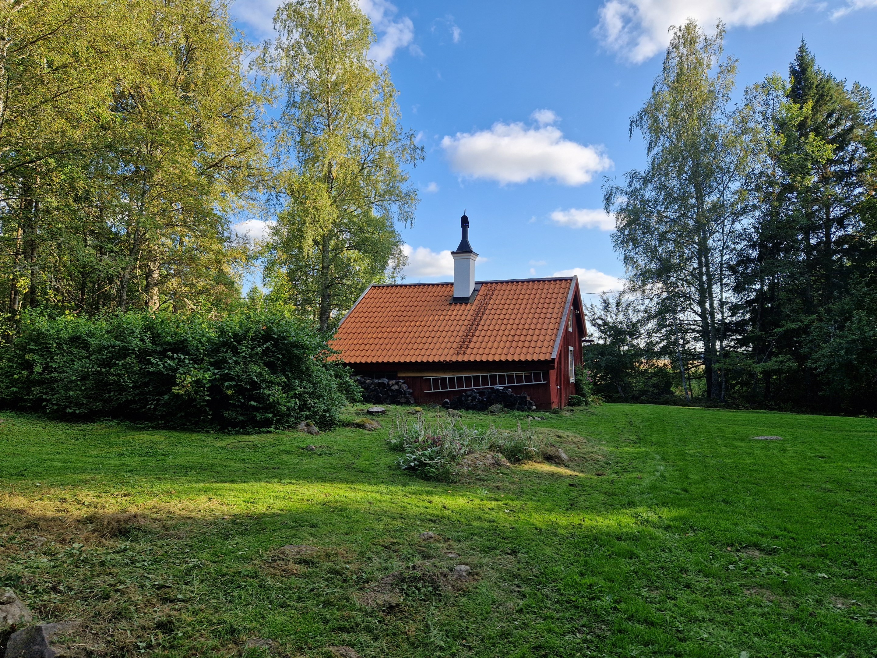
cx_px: 438
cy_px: 329
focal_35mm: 23
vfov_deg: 58.9
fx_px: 583
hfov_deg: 73.9
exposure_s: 1/616
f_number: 1.8
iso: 50
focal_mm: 5.4
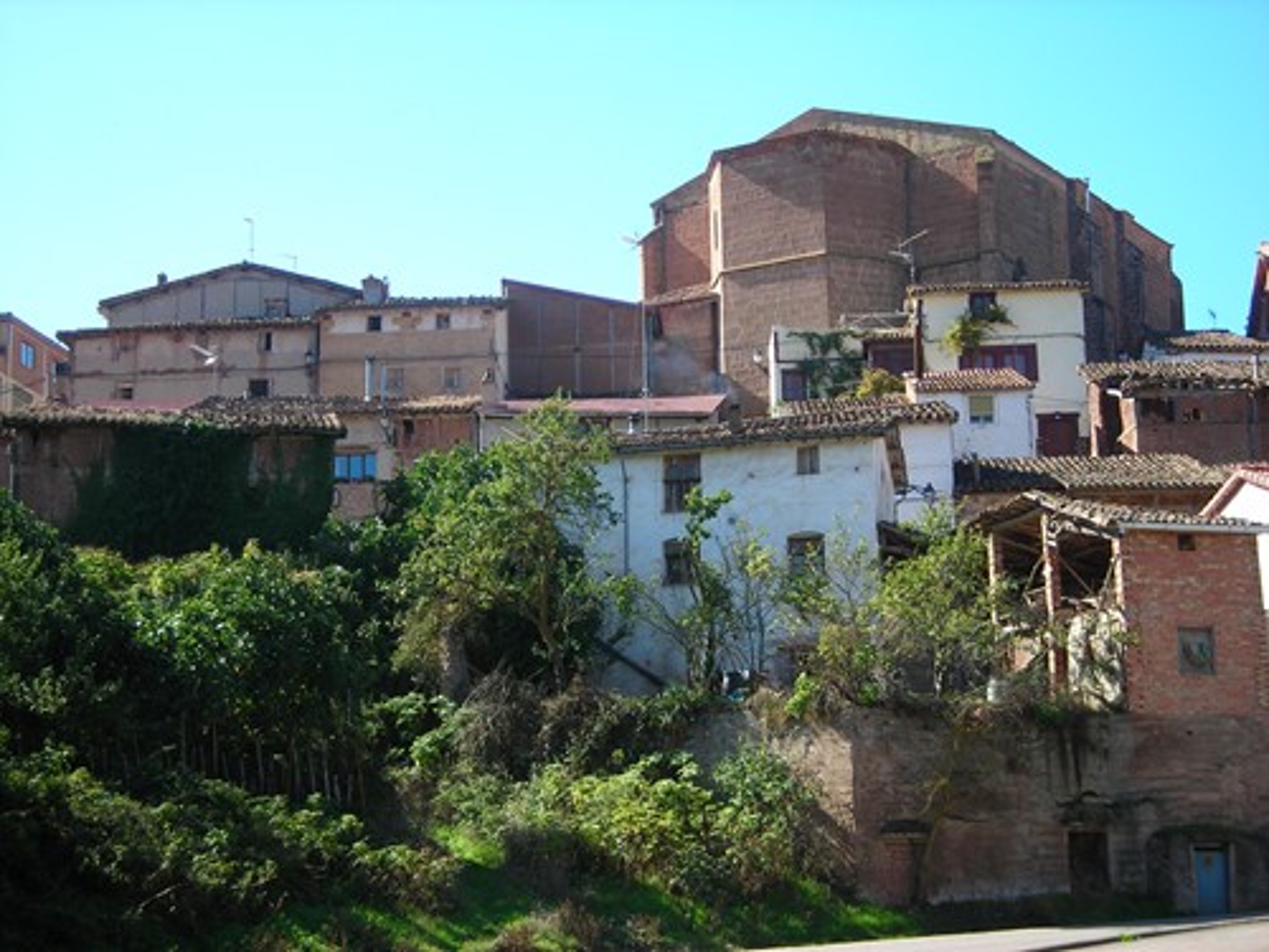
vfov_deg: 22.6
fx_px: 2383
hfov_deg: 29.8
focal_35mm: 65
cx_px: 634
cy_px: 476
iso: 50
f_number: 3.9
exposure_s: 1/188
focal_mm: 10.8
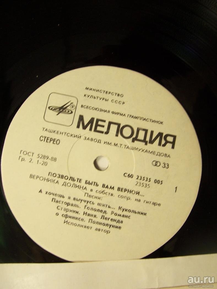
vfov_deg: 53.9
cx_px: 108
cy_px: 144
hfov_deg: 41.8
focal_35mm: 34
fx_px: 284
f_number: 2.7
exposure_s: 1/30
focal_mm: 5.6
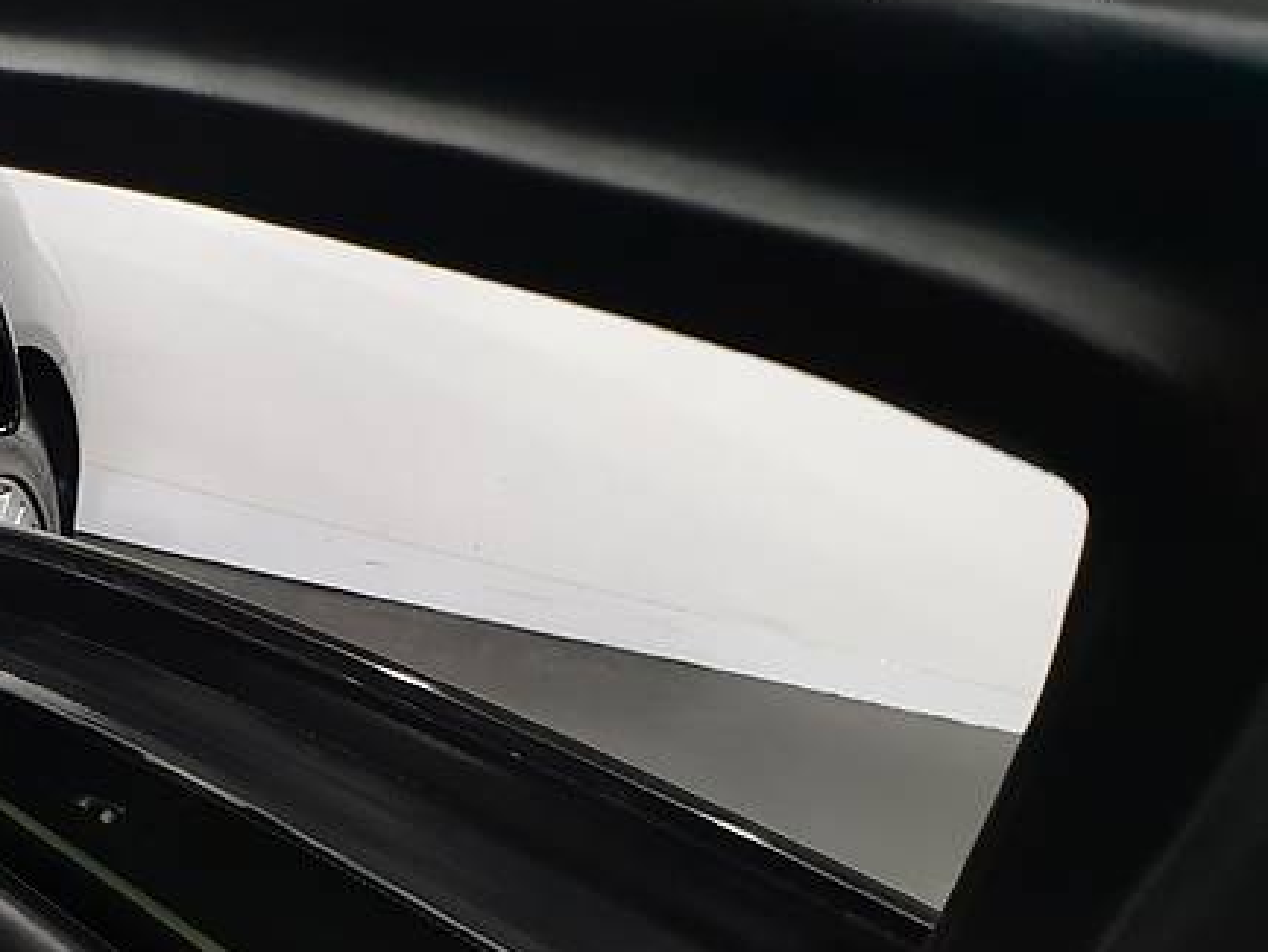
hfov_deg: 37.4
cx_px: 155
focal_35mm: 48
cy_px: 718
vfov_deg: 29.8
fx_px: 1759
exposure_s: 1/100
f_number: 2.4
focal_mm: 4.3
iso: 320
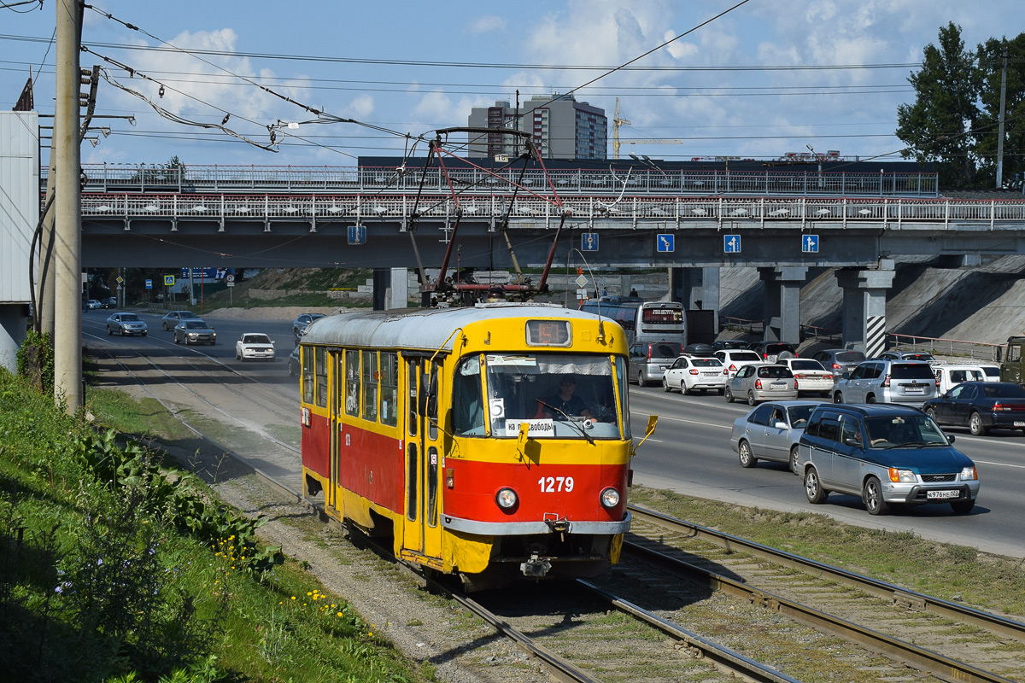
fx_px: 1495
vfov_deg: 25.8
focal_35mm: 52
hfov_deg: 37.9
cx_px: 512
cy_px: 342
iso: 200
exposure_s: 1/1000
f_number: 8
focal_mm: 35
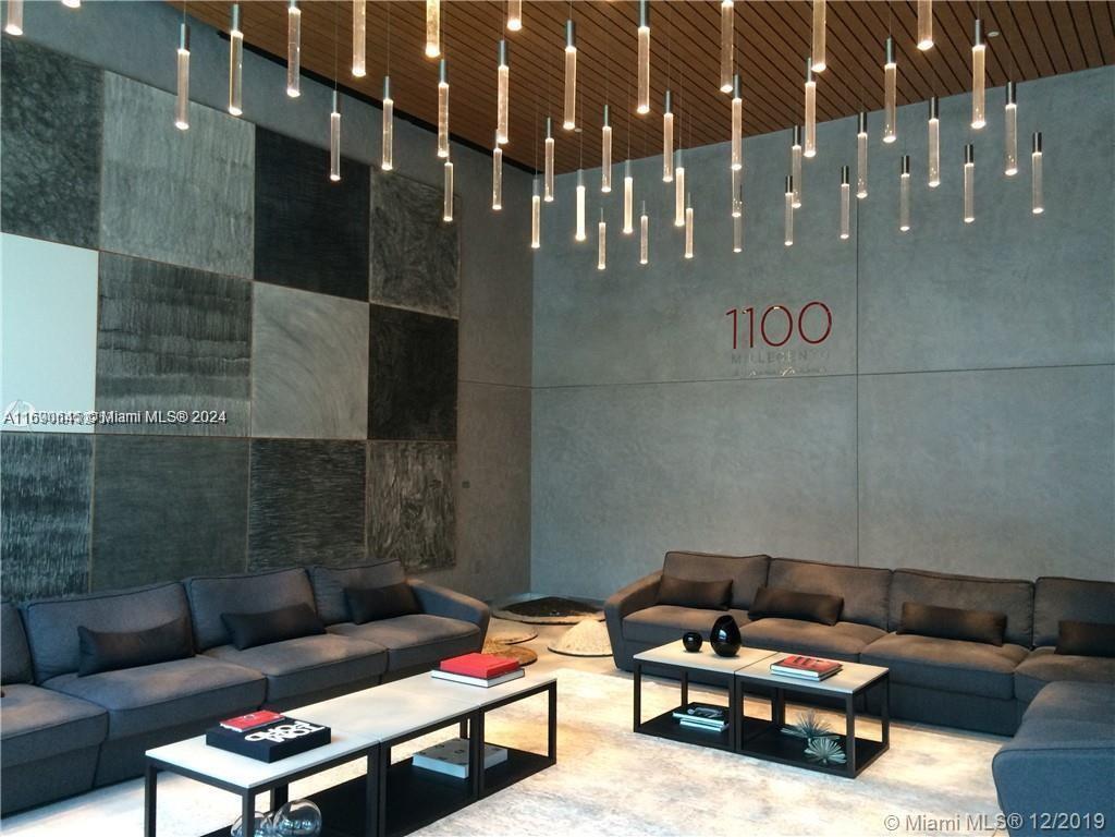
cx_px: 558
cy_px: 418
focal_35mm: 29
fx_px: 934
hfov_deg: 61.7
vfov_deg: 48.2
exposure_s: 1/30
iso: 125
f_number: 2.2
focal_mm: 4.15
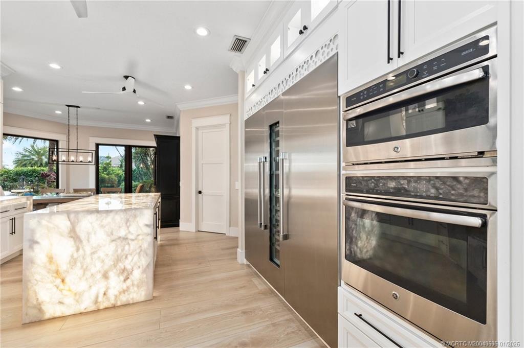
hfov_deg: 100.4
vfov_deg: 77.2
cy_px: 174
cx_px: 262
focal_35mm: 15
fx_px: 218
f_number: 8
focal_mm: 10
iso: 250
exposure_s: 1/13
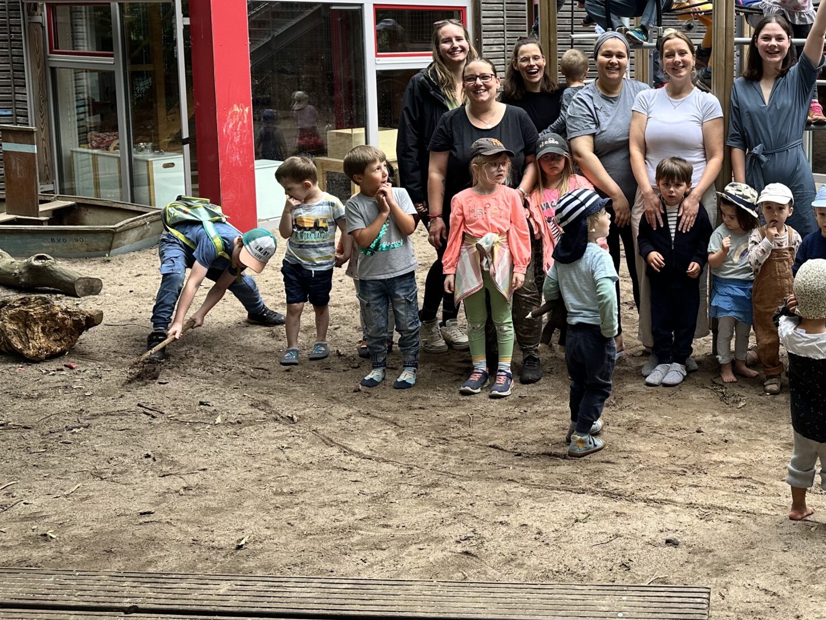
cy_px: 138
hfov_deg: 41.9
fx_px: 1002
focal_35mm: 42
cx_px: 710
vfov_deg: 33.5
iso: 64
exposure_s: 1/230
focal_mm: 6.86
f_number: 1.78
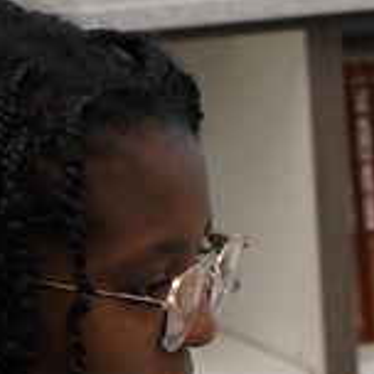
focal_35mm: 343
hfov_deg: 5.0
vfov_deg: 5.1
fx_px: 4193
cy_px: 306
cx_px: 893
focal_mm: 60
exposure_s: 1/160
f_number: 5
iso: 1250
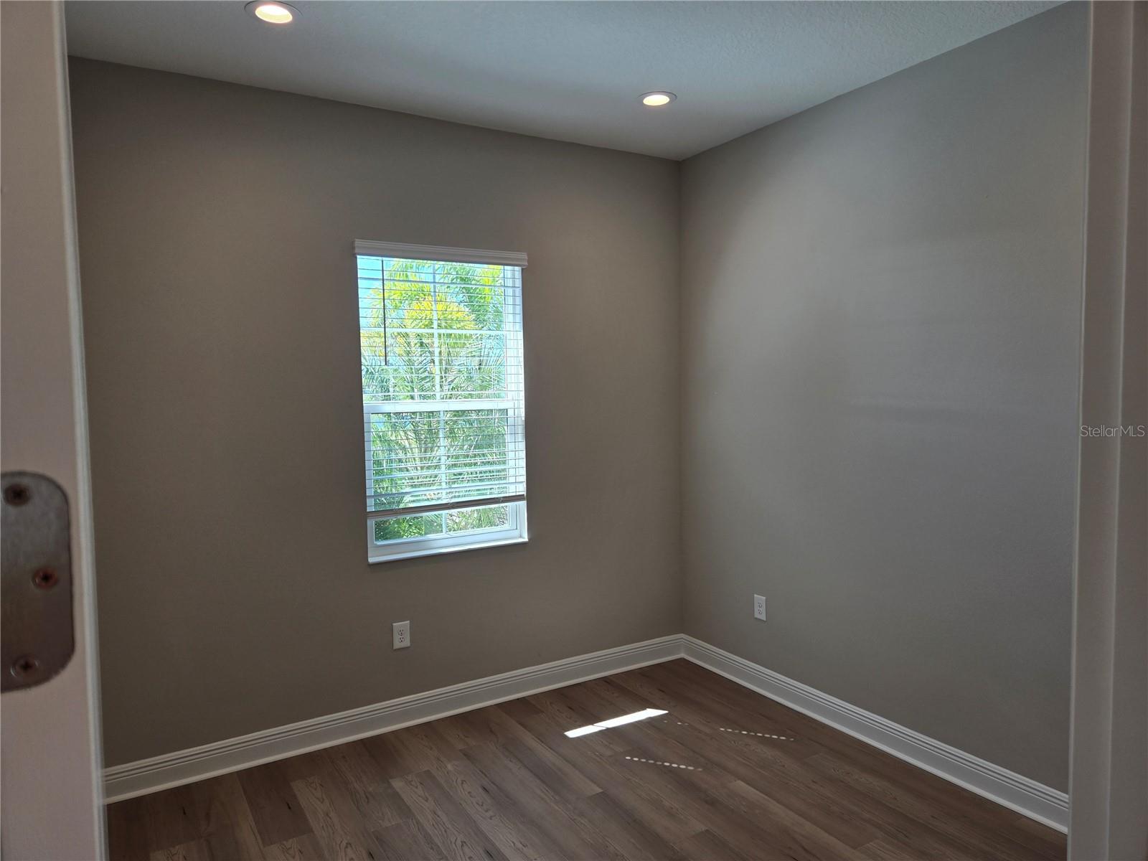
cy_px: 430
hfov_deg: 73.9
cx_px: 574
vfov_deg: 58.9
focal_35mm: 23
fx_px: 763
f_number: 1.8
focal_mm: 5.4
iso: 25
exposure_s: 1/145
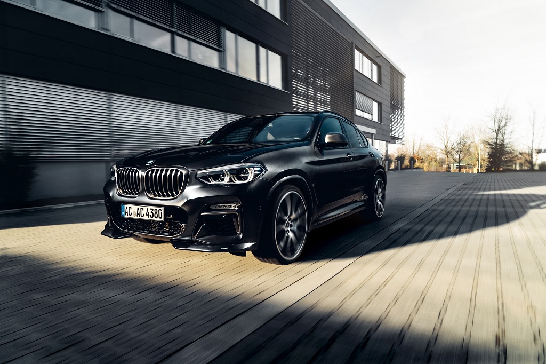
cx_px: 273
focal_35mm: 24
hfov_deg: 73.8
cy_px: 182
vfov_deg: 53.1
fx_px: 364
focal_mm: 24
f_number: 8
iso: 100
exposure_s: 1/4
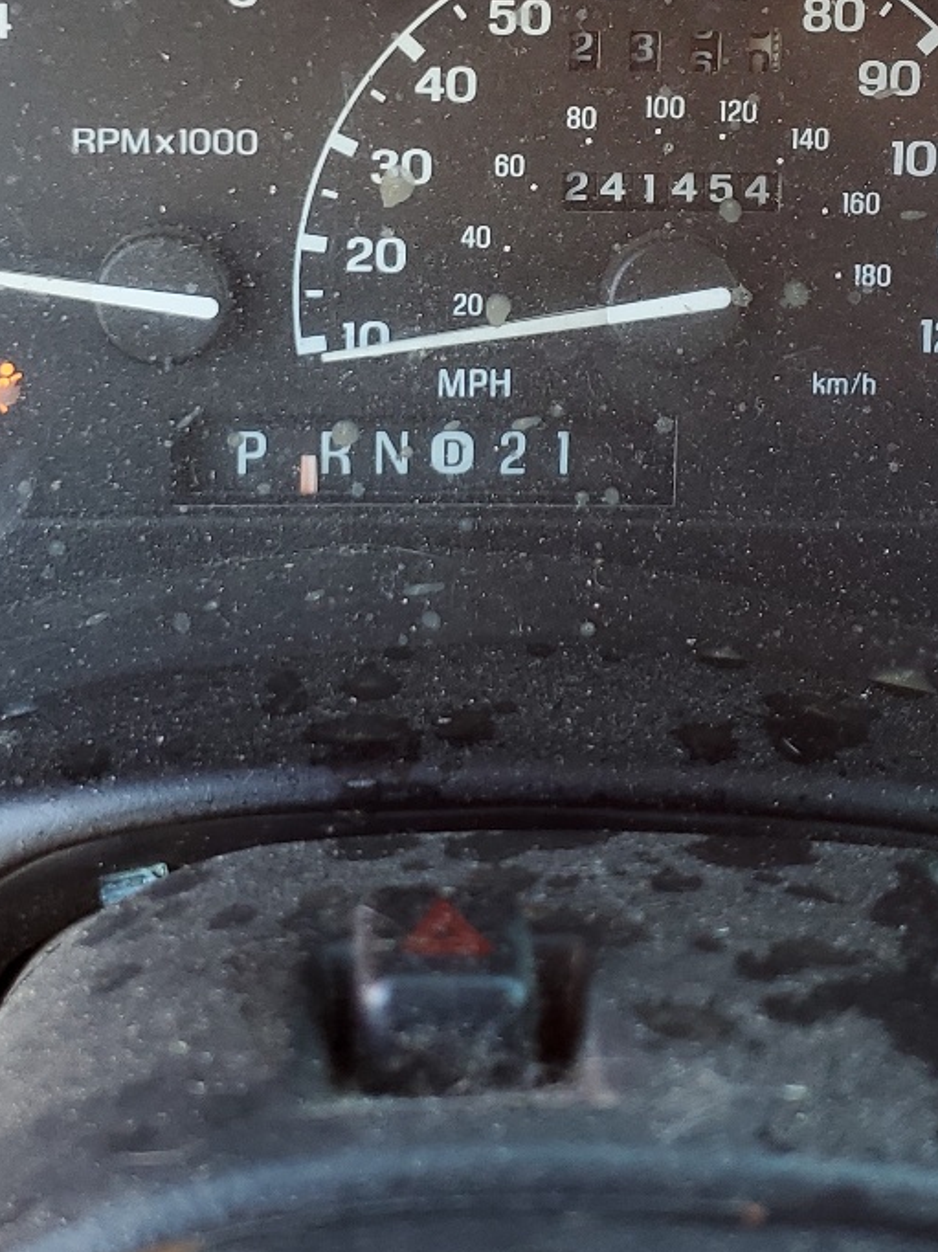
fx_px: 2205
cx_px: 371
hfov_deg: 24.0
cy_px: 218
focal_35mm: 61
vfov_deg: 30.8
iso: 53
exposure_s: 1/60.2
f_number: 1.5
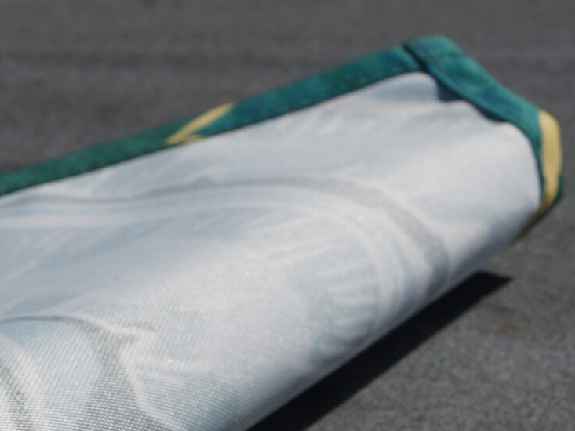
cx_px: -234
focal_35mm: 151
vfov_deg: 9.7
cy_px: 470
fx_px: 2509
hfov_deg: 12.5
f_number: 9
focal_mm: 30
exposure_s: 1/800
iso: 100
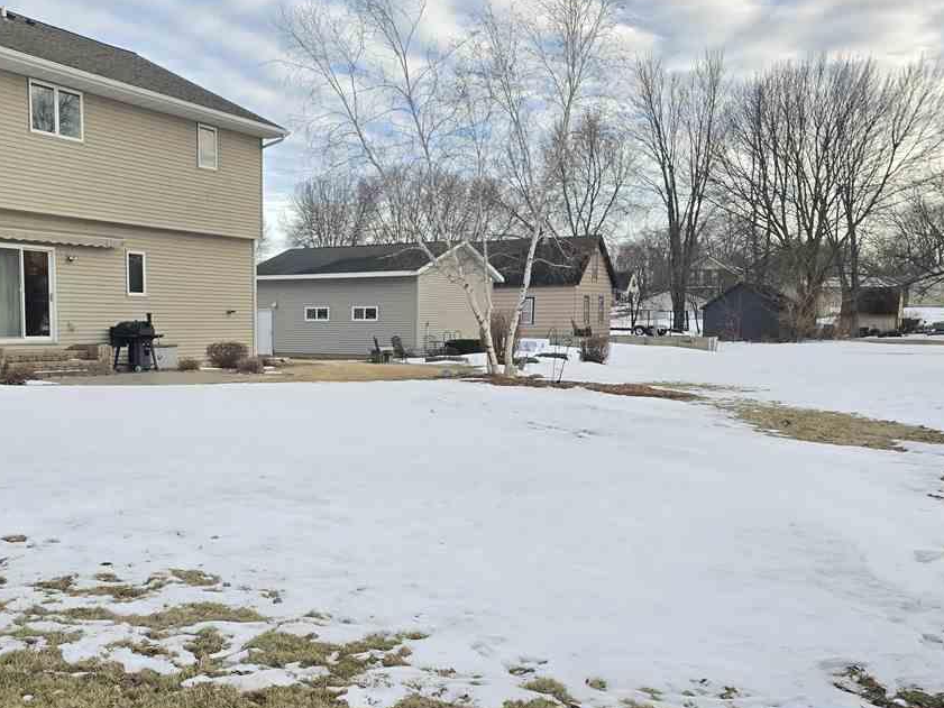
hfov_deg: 51.4
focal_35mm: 35
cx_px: 294
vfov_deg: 40.6
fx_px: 955
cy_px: 419
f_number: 1.7
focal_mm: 6.3
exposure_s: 1/182
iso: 12
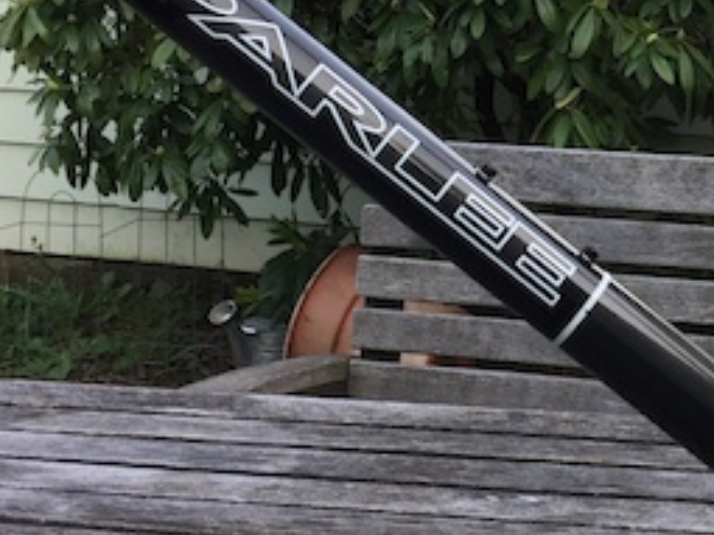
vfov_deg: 16.2
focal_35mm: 91
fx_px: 1876
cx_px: 694
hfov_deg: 20.9
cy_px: 162
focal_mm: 4.15
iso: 50
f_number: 2.2
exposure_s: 1/120
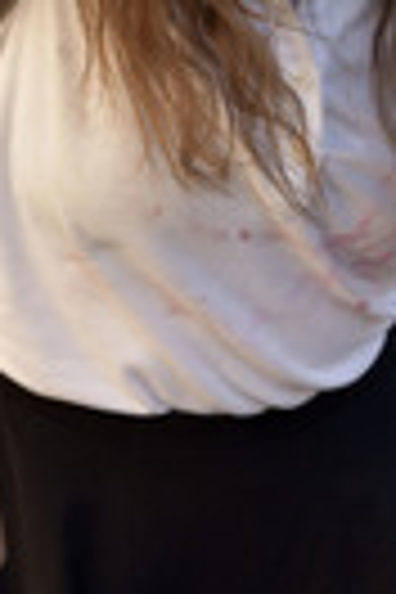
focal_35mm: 363
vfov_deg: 5.7
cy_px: 108
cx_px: 230
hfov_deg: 3.8
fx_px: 5989
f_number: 7.1
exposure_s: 1/200
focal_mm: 120
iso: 400
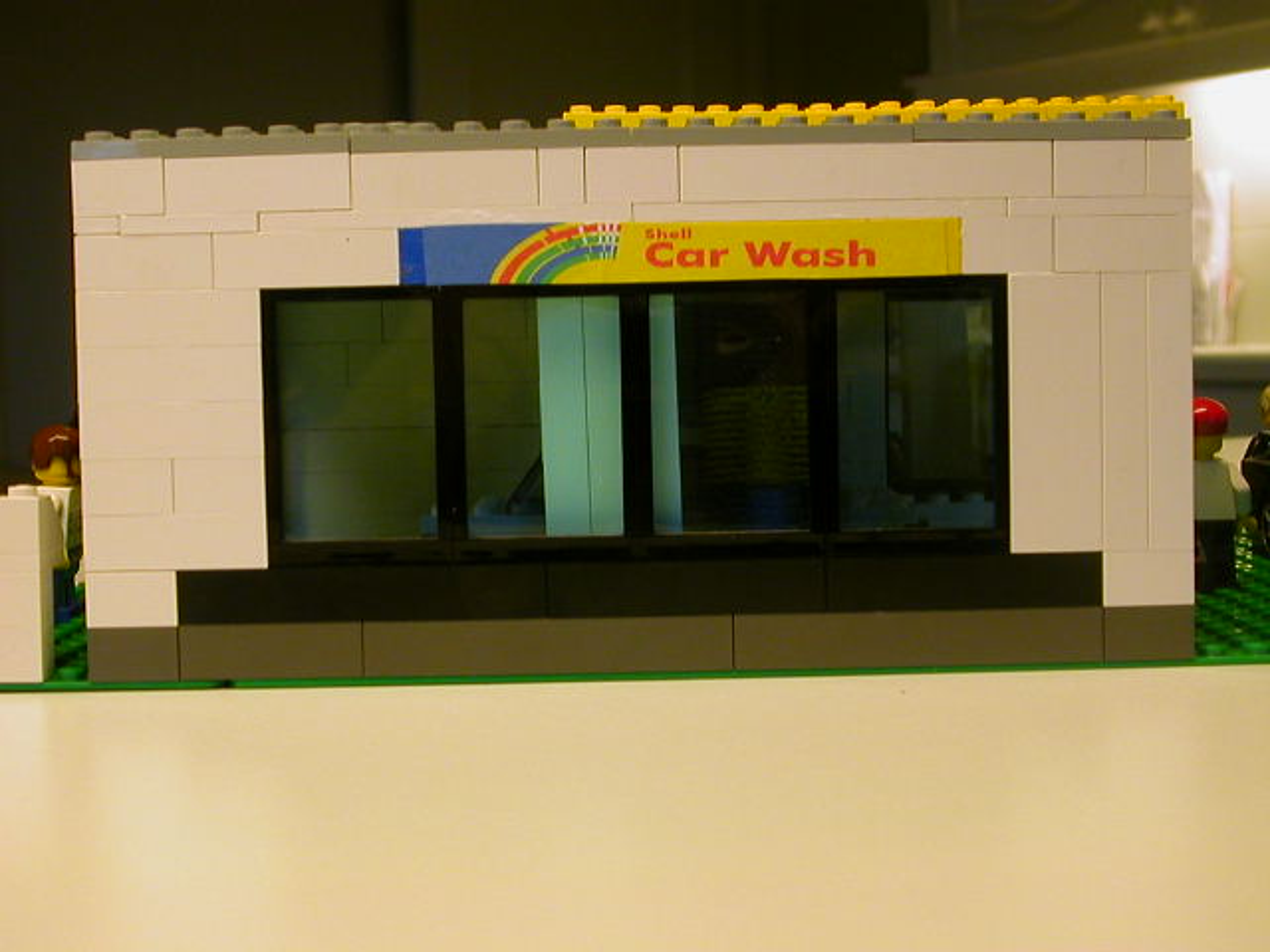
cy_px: 476
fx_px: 1981
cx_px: 635
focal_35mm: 54
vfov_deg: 27.0
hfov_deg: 35.5
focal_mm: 8.2
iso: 100
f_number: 3.2
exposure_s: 1/30.9
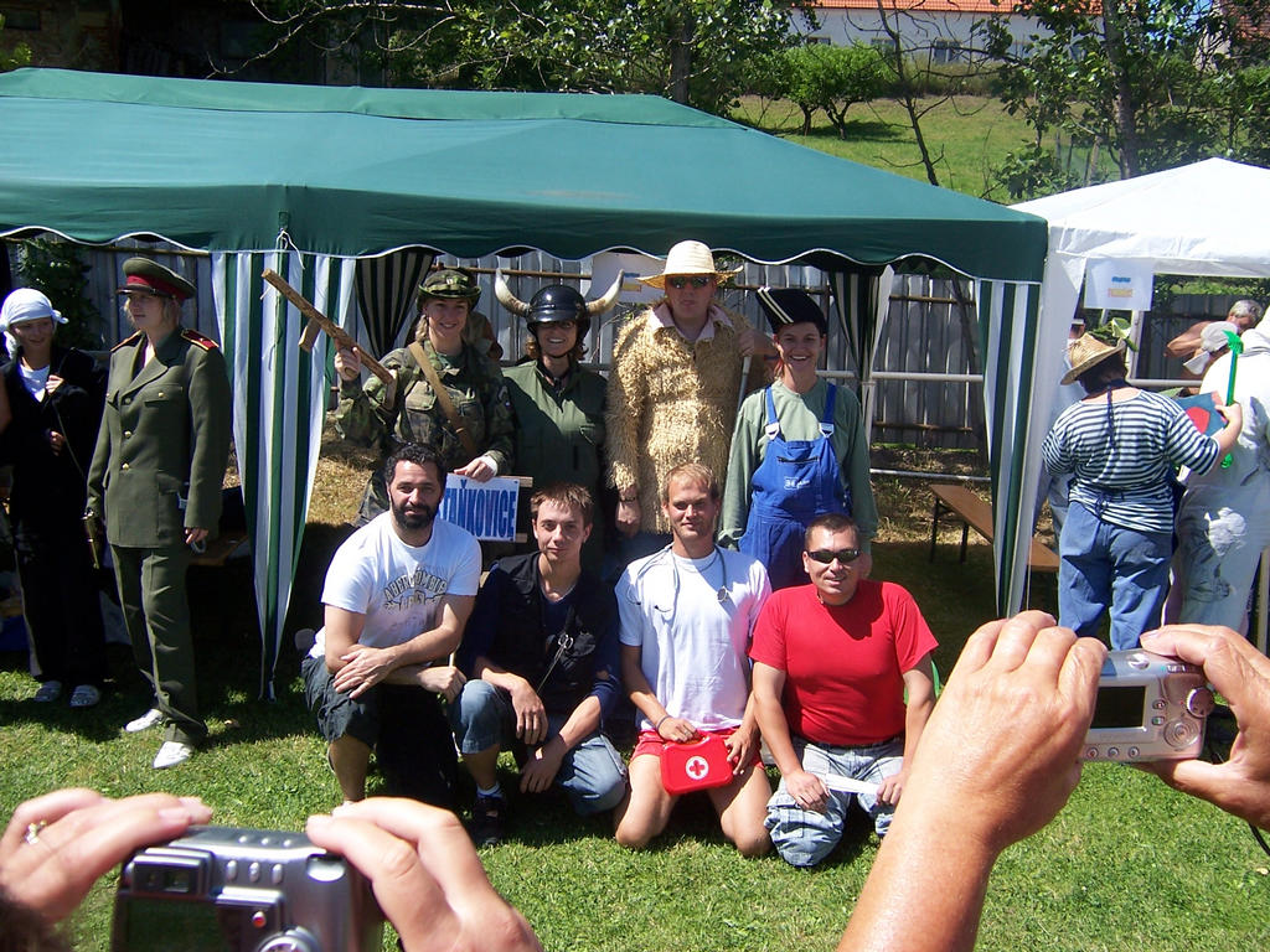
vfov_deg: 42.9
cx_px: 635
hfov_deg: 55.4
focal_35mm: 33
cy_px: 476
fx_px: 1211
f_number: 3.4
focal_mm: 5.5
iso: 80
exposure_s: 1/750
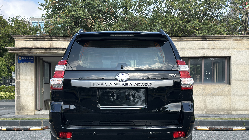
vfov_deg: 22.6
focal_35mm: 53
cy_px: 90
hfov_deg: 39.2
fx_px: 350
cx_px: 125
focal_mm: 6.86
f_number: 1.78
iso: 100
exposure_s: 1/1751
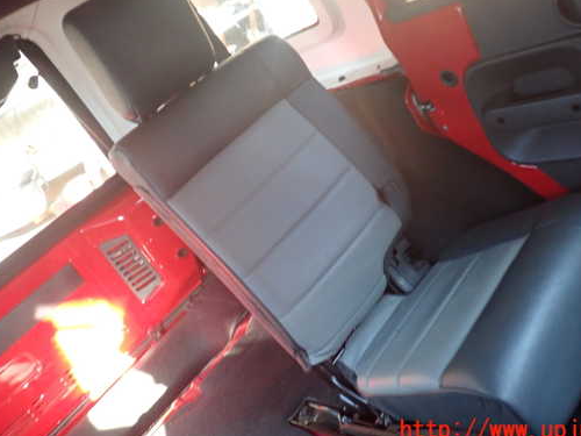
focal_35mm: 36
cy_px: 184
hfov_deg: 51.3
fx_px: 604
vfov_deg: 39.6
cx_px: 314
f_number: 2.3
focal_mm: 5.4
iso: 640
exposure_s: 1/30
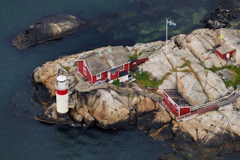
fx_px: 1499
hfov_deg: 9.2
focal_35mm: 225
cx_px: 120
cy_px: 80
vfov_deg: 6.1
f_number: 2.8
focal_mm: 150
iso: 160
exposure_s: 1/1600
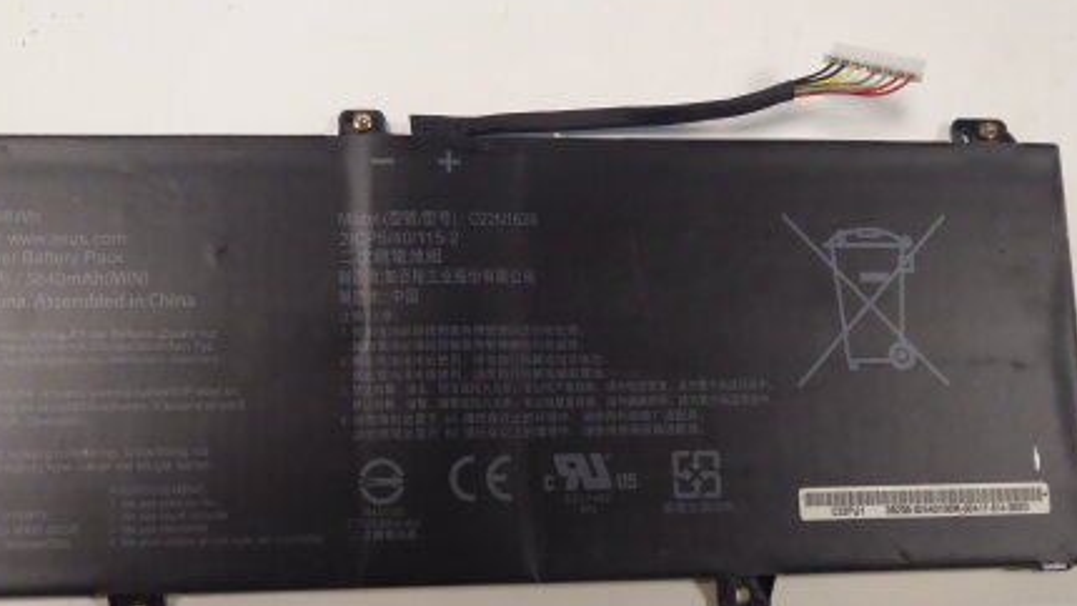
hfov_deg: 52.2
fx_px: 1085
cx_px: 398
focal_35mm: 38
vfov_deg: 31.1
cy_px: 376
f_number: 3.3
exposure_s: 1/60
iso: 320
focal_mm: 4.3
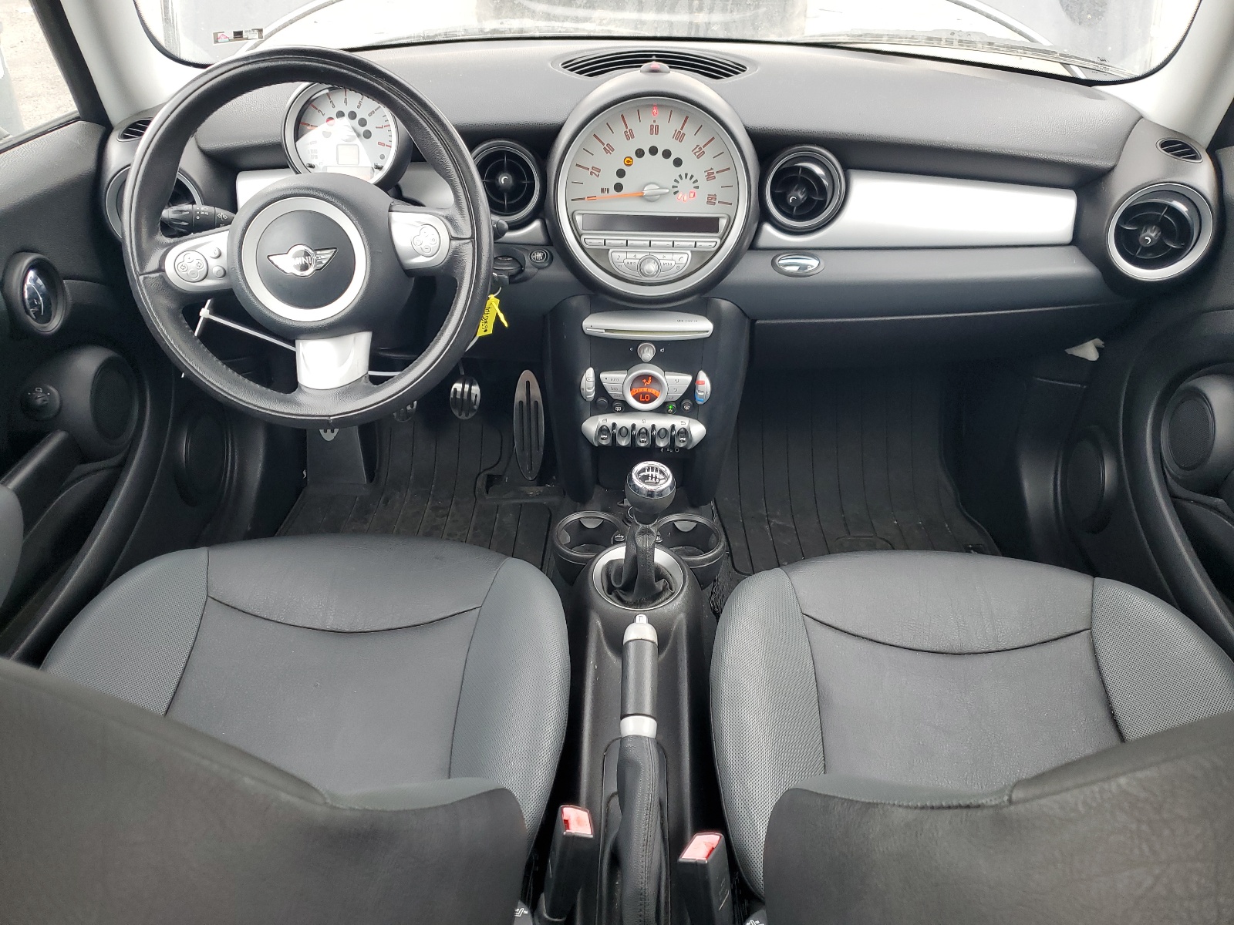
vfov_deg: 53.1
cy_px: 462
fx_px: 927
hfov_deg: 67.3
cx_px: 617
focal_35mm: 26
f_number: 1.5
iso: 57
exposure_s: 1/60.2
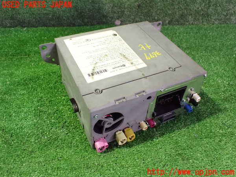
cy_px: 88
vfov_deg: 46.8
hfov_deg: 60.0
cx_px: 118
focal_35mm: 30
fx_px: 205
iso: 1250
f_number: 2.3
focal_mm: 5.4
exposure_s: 1/30
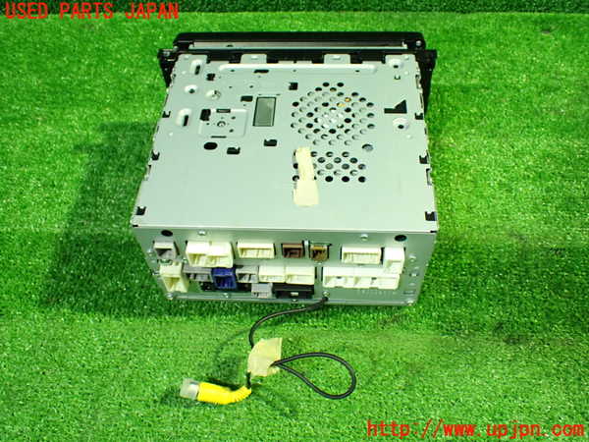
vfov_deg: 44.2
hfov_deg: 56.8
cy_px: 221
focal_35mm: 32
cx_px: 294
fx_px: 544
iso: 800
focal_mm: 5.79
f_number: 2.4
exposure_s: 1/30
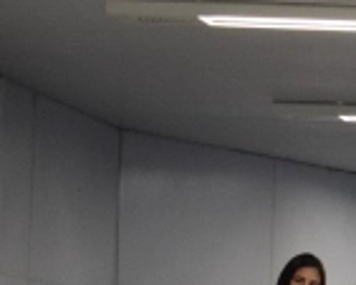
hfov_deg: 8.3
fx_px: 2178
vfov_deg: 7.4
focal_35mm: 207
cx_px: 961
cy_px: 400
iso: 3200
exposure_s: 1/400
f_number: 4
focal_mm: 27
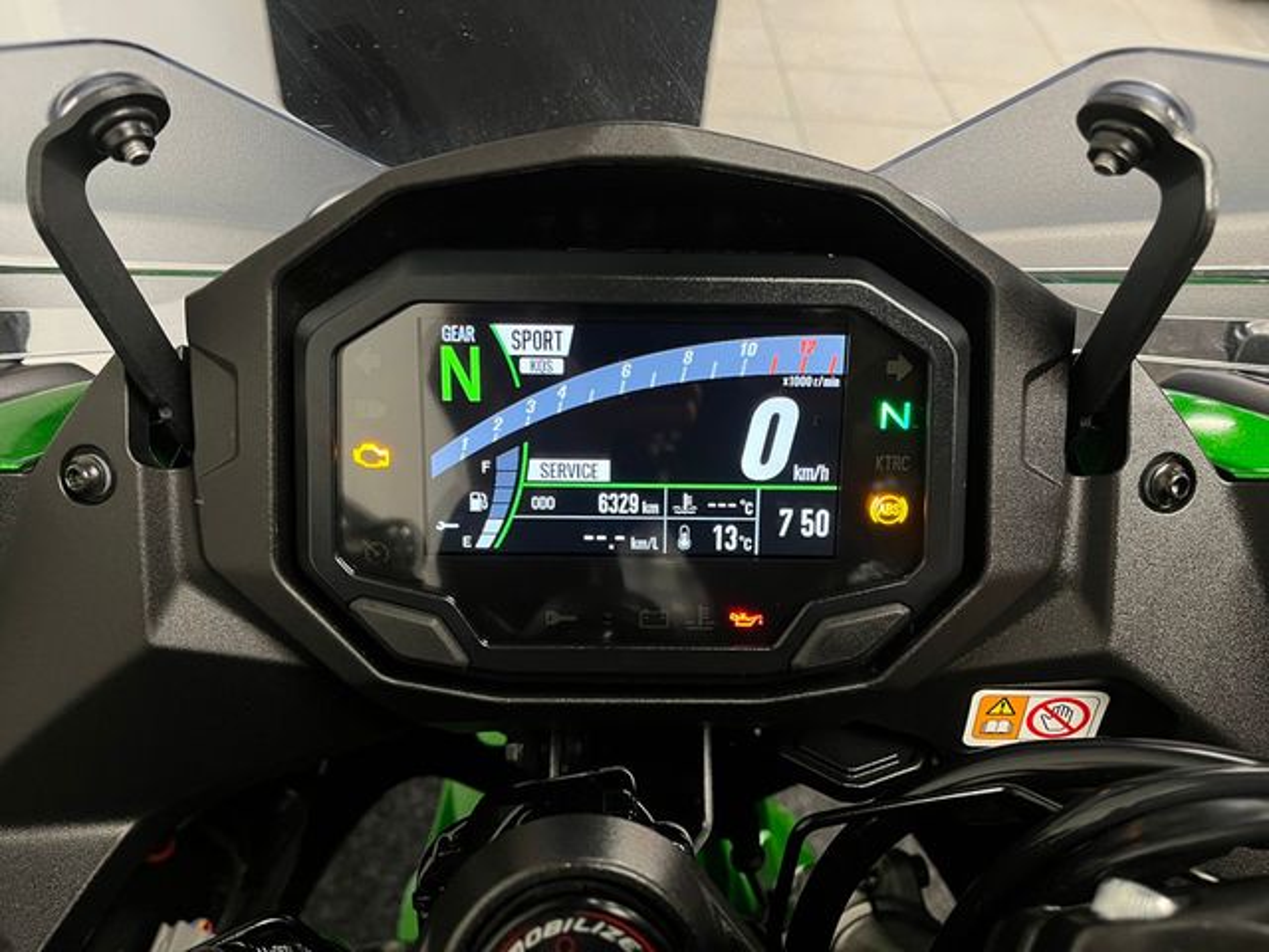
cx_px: 634
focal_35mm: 26
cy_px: 476
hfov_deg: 67.3
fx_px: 953
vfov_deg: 53.1
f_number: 1.6
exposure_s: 1/60
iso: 400
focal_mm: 5.1
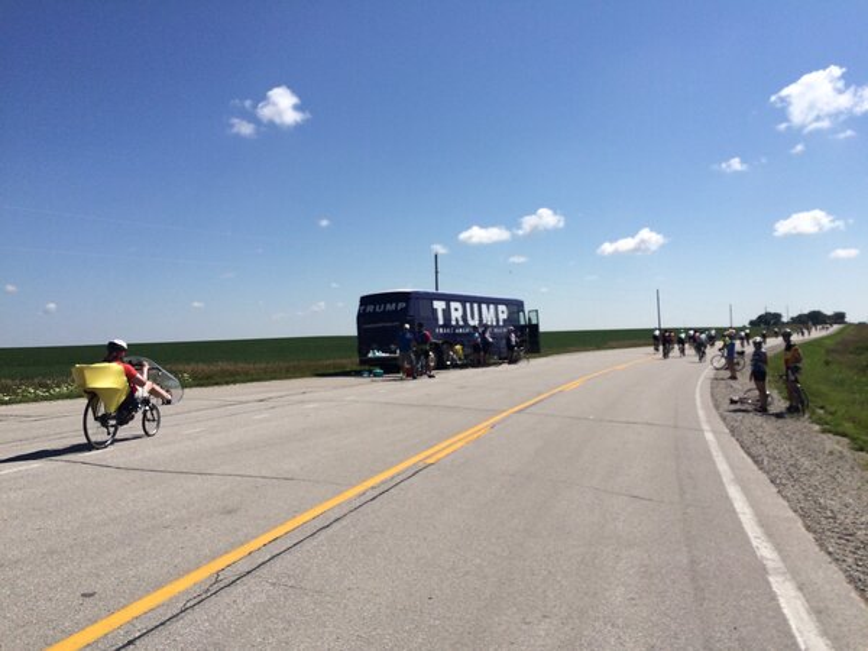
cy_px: 326
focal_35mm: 29
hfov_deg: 61.7
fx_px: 727
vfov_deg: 48.2
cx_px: 434
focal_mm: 4.15
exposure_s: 1/5128
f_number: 2.2
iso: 32
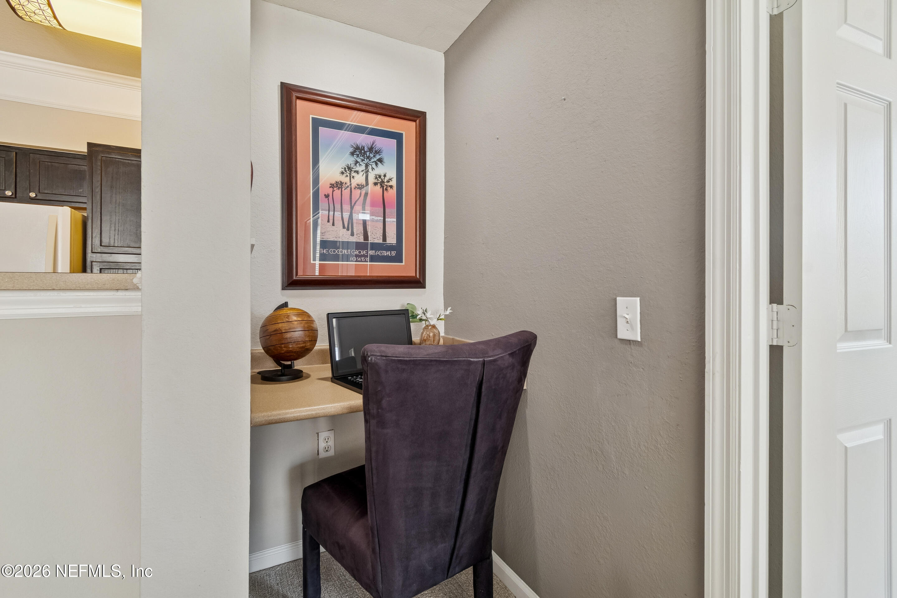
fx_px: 374
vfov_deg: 77.3
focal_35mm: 15
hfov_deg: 100.4
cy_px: 299
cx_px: 448
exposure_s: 1/10
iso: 400
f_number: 7.1
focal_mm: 10
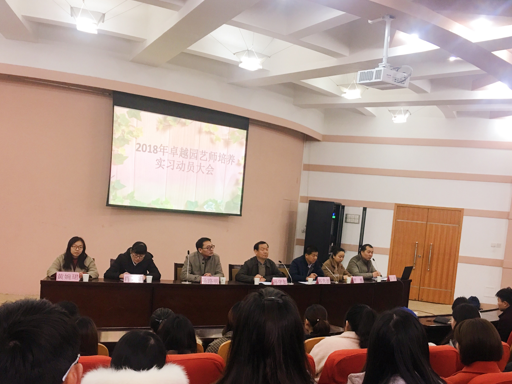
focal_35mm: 35
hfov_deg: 52.6
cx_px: 247
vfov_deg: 40.6
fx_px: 518
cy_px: 222
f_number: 2.2
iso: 64
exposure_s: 1/17
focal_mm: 4.15
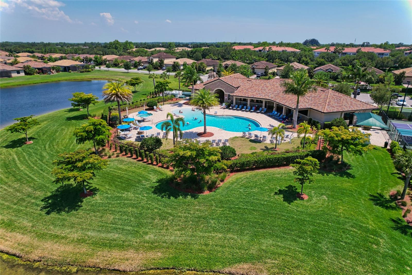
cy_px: 138
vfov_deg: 57.2
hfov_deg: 78.6
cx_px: 206
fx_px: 252
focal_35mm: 22
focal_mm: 8.4
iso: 110
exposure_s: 1/2000
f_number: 2.8
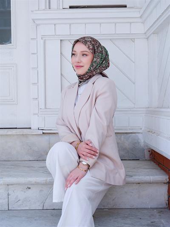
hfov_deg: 28.0
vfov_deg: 36.8
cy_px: 114
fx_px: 340
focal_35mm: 52
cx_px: 85
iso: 320
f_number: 5.6
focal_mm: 65.2
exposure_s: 1/300
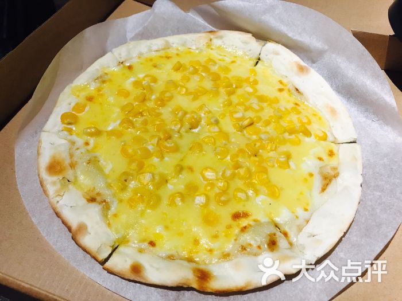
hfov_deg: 63.4
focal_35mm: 28
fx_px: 325
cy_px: 150
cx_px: 201
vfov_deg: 49.7
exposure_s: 1/33
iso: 40
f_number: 1.8
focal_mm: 3.99
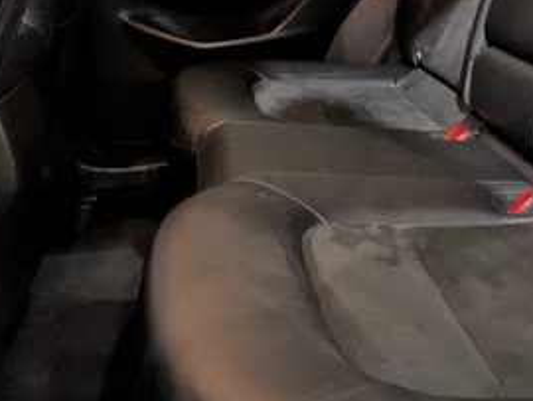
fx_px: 817
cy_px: 24
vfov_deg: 26.4
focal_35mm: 53
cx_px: 349
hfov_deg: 35.8
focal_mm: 1.83
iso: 163
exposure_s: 1/24
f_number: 2.2
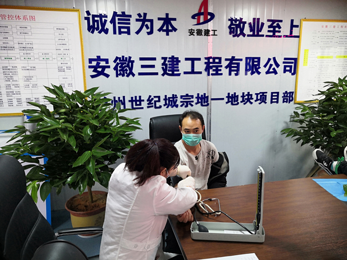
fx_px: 271
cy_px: 130
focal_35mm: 27
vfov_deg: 51.3
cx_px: 174
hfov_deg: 65.3
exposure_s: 1/33.3
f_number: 1.8
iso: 320
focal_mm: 3.95
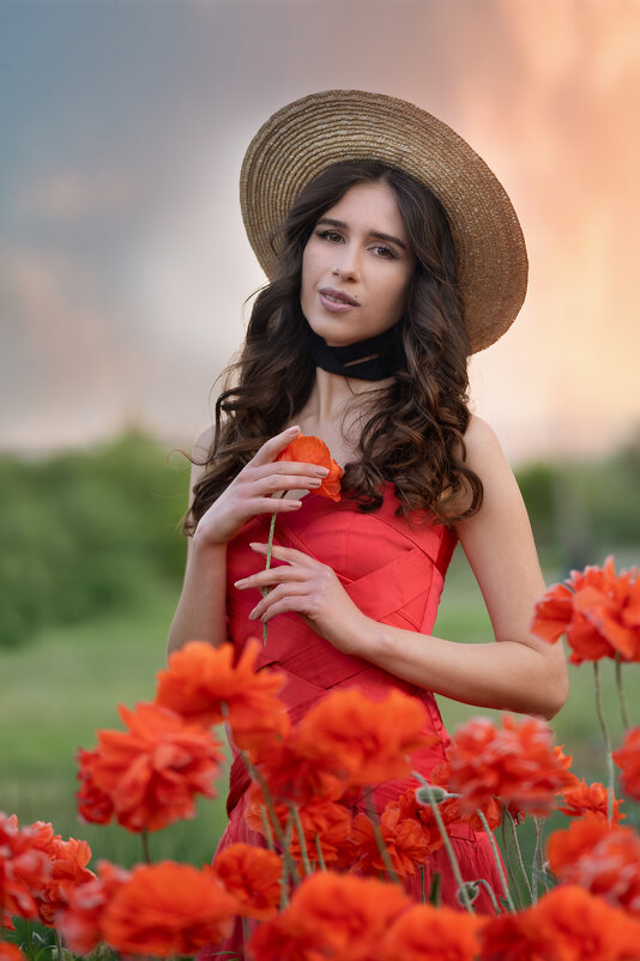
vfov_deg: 23.9
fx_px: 2268
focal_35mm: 85
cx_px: 320
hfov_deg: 16.1
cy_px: 480
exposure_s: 1/160
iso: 100
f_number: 2
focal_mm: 85
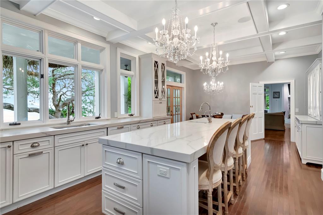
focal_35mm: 18
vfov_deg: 67.3
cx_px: 162
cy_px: 108
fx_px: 161
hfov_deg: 90.0
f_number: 7.1
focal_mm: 12
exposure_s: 1/50
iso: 1000
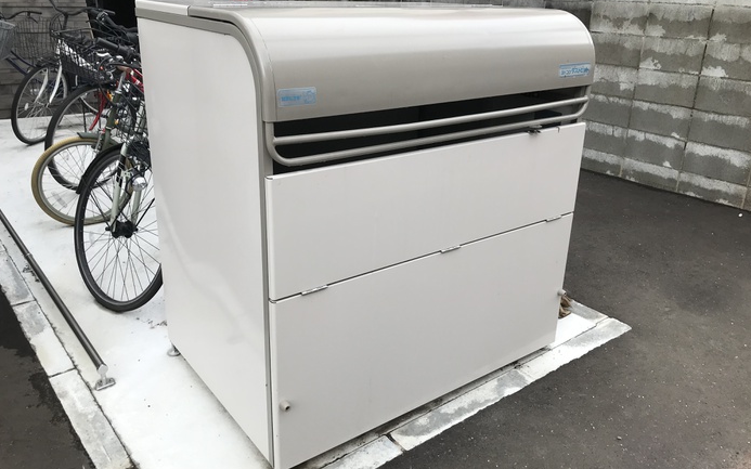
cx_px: 378
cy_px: 223
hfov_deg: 62.9
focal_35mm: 30
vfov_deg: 41.8
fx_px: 614
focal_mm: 3.99
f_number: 1.8
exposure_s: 1/523
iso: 20
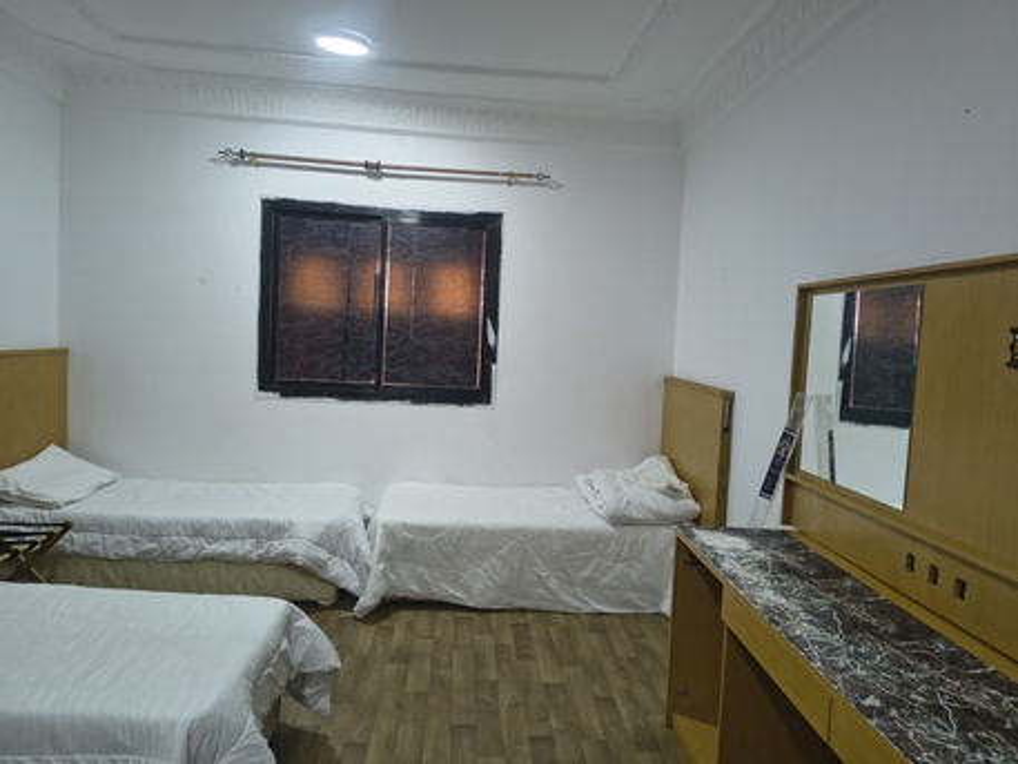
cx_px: 509
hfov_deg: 71.6
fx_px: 706
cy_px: 382
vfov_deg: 56.8
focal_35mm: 24
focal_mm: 5.56
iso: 634
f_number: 1.8
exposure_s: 1/50
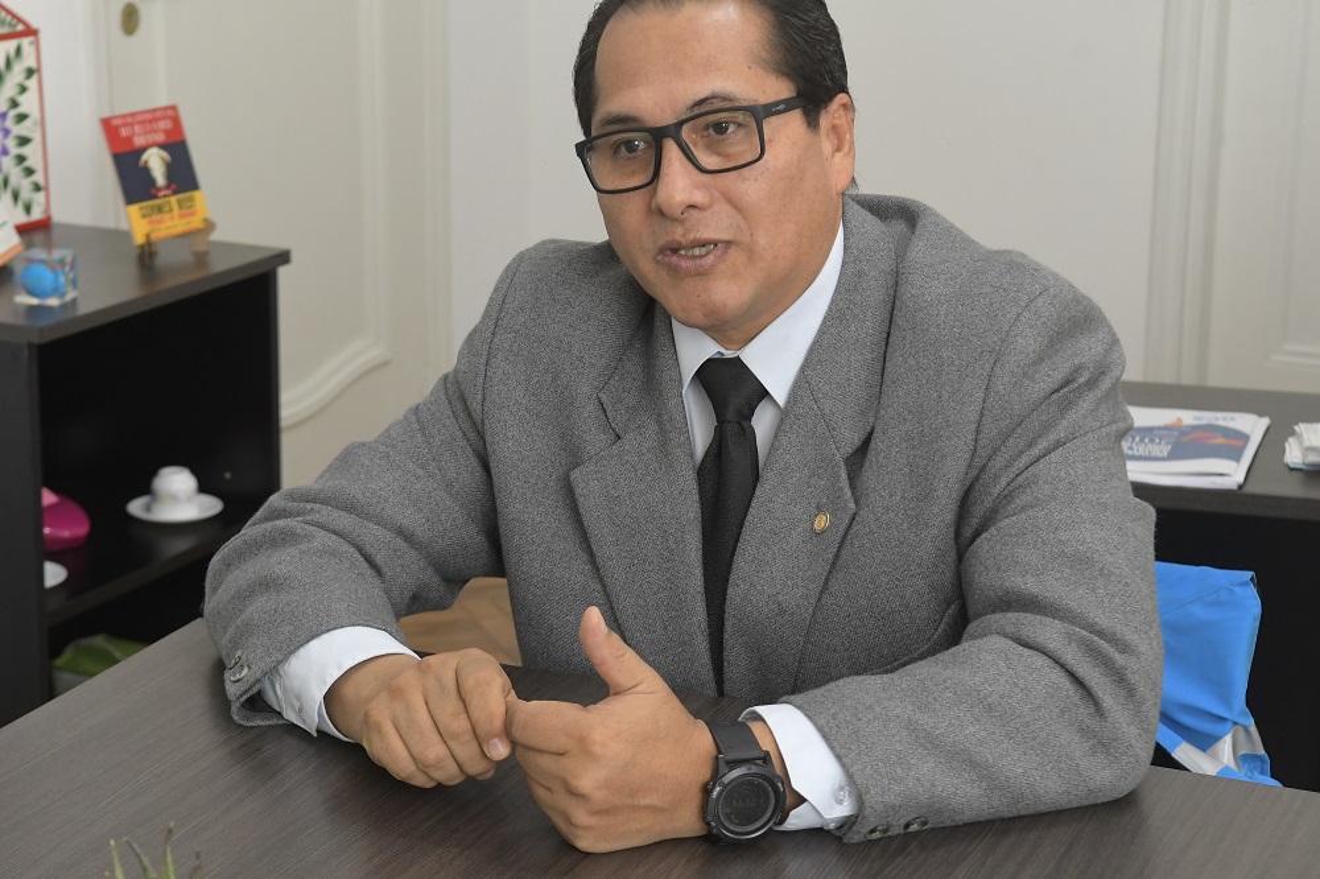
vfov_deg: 16.5
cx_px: 660
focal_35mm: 82
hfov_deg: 24.6
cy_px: 440
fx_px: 3024
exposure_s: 1/160
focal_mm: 55
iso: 2000
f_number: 5
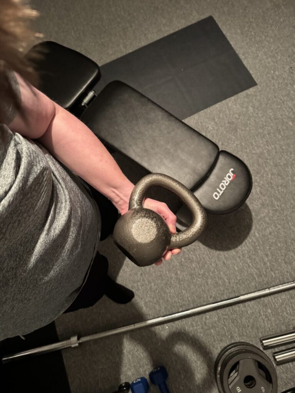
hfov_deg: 56.8
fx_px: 273
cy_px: 196
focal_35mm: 24
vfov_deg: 71.6
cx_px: 148
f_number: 1.78
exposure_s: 1/30
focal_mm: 6.76
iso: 1000
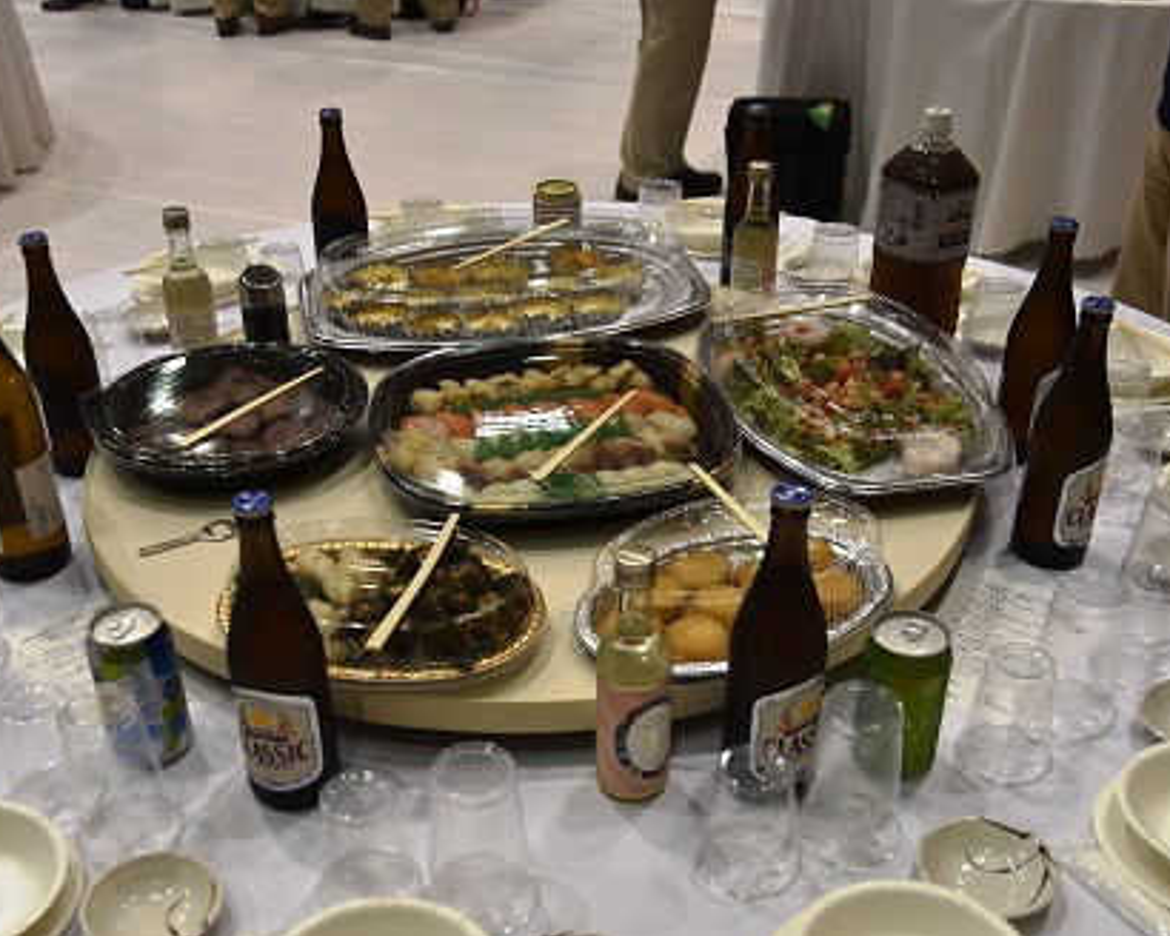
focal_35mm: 32
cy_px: 468
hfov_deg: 55.6
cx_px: 534
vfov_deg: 45.8
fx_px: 1108
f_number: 5
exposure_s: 1/100
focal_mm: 28
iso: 400
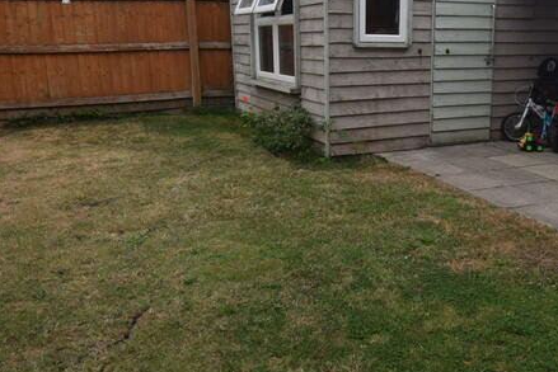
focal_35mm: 35
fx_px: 543
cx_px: 362
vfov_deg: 37.8
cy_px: 164
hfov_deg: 53.6
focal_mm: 10
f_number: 8
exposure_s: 1/320
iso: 200
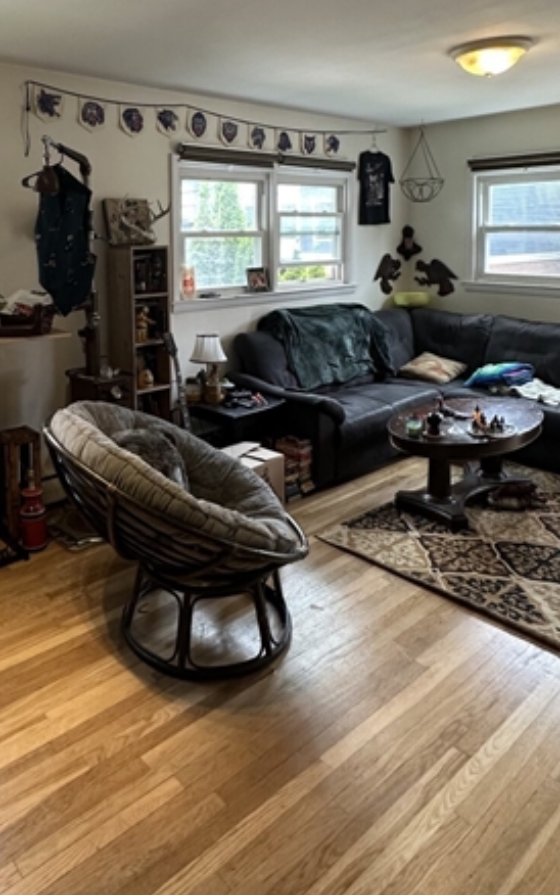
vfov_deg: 67.6
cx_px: 176
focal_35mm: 26
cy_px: 270
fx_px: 634
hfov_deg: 46.7
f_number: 2.2
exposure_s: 1/120
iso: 250
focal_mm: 2.22
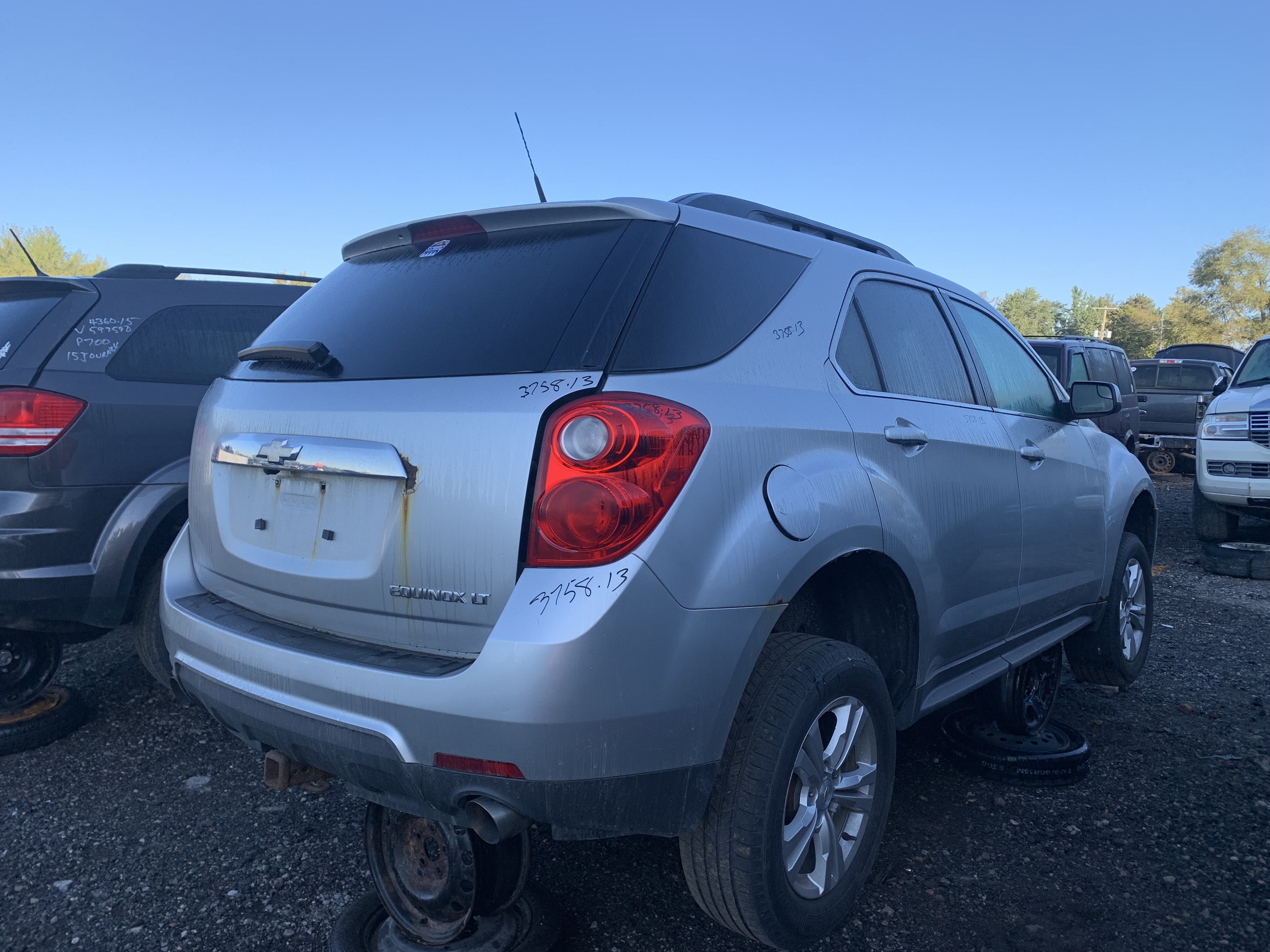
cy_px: 476
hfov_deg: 67.3
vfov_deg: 53.1
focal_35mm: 26
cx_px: 635
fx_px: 954
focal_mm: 4.25
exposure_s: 1/815
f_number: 1.8
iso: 25
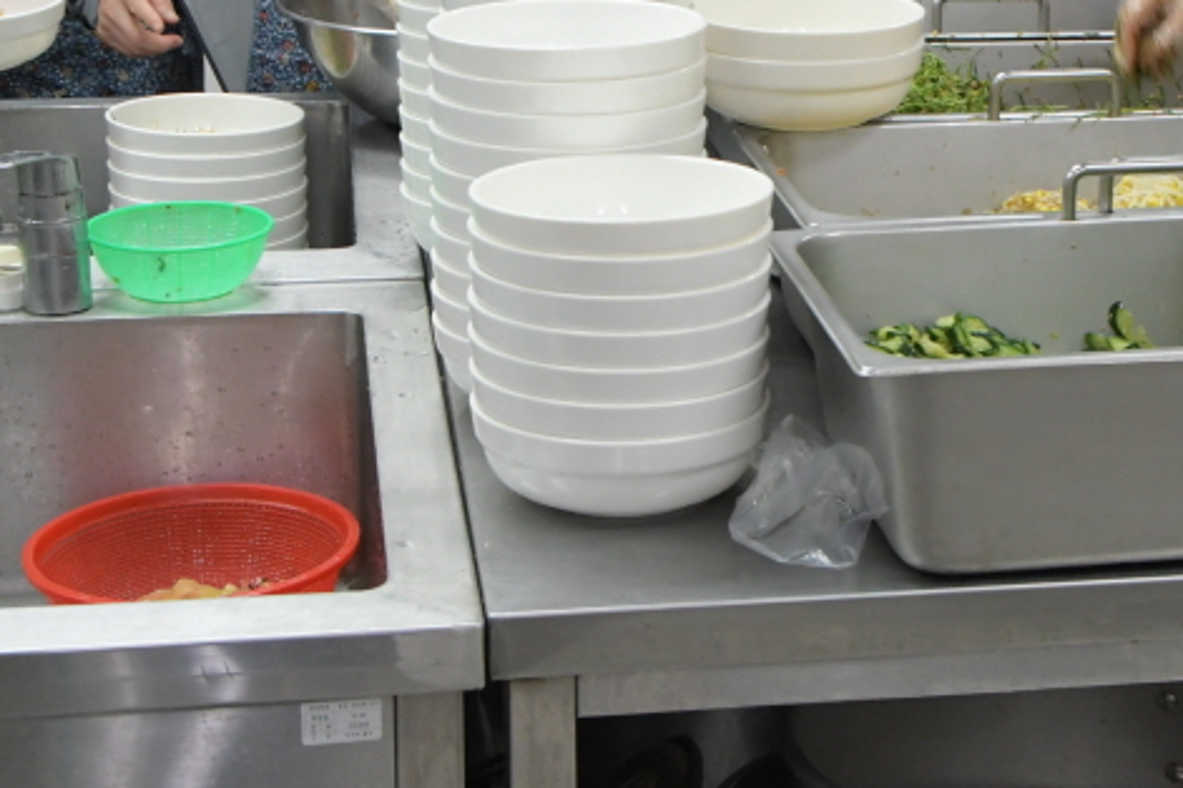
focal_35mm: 88
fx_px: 2894
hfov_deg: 23.0
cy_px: 26
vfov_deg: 15.3
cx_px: 801
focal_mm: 27
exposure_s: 1/80
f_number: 10
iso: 2500
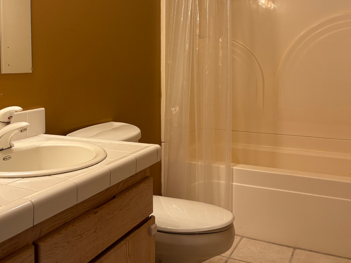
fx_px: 395
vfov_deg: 36.3
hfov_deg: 47.5
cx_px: 137
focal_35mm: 39
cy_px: 82
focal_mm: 5.96
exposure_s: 1/60
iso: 80
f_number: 1.6
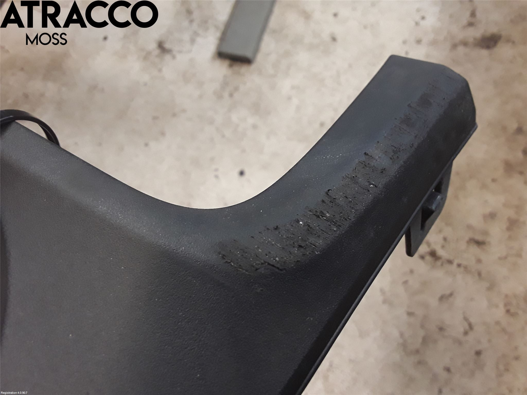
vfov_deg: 49.7
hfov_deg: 63.4
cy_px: 198
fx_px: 426
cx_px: 264
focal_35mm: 28
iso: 100
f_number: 1.9
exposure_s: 1/50
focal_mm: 2.91
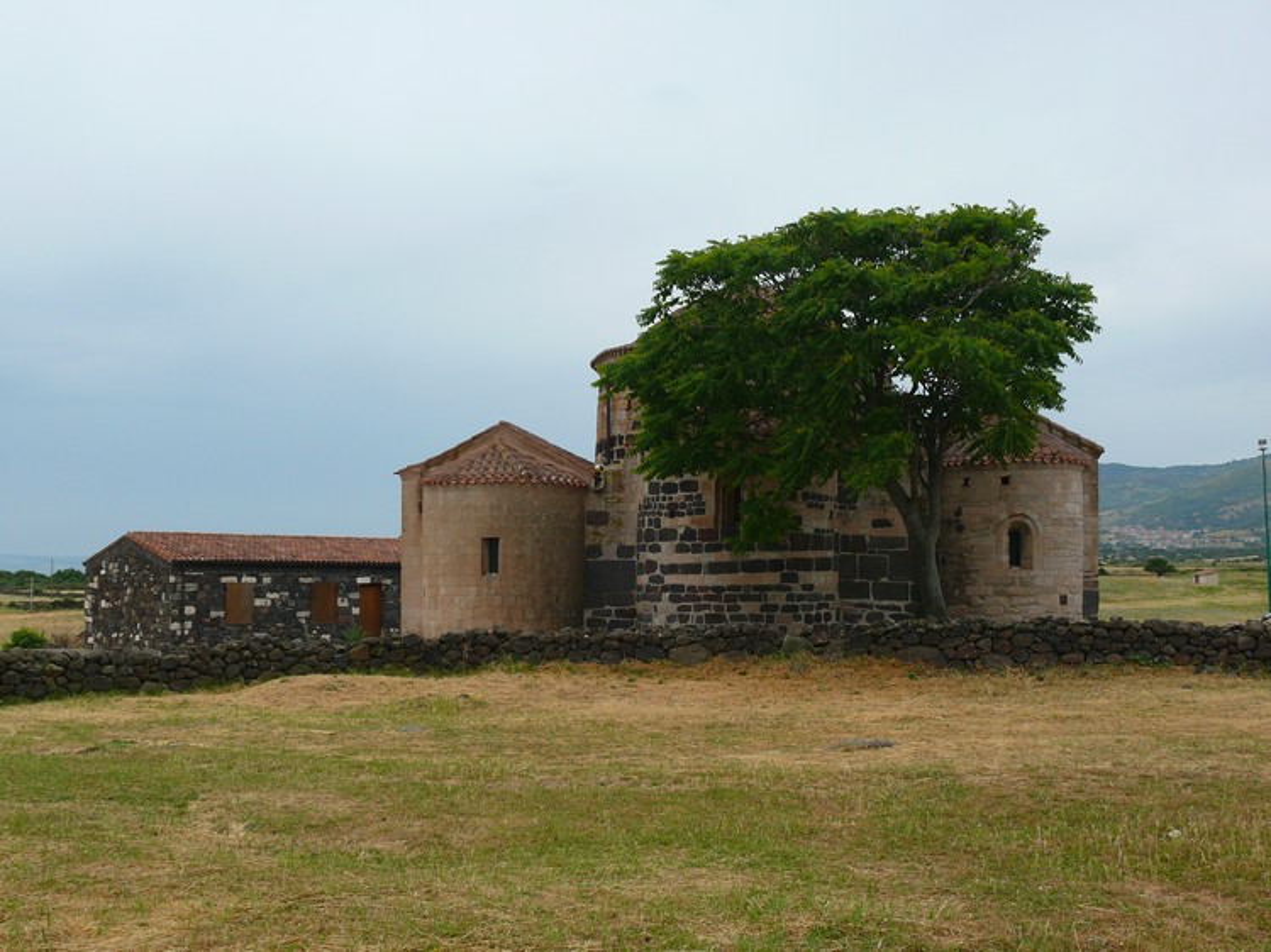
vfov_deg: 31.5
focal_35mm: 46
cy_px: 476
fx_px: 1688
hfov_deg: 41.3
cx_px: 636
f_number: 5
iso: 100
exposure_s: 1/200
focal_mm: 9.8
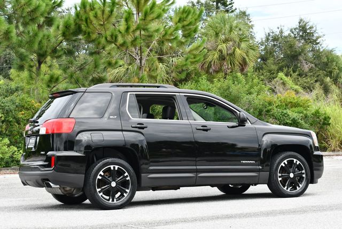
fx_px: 761
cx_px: 171
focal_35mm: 80
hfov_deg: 25.3
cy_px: 114
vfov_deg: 17.1
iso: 200
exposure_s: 1/250
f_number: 7.1
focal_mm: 40
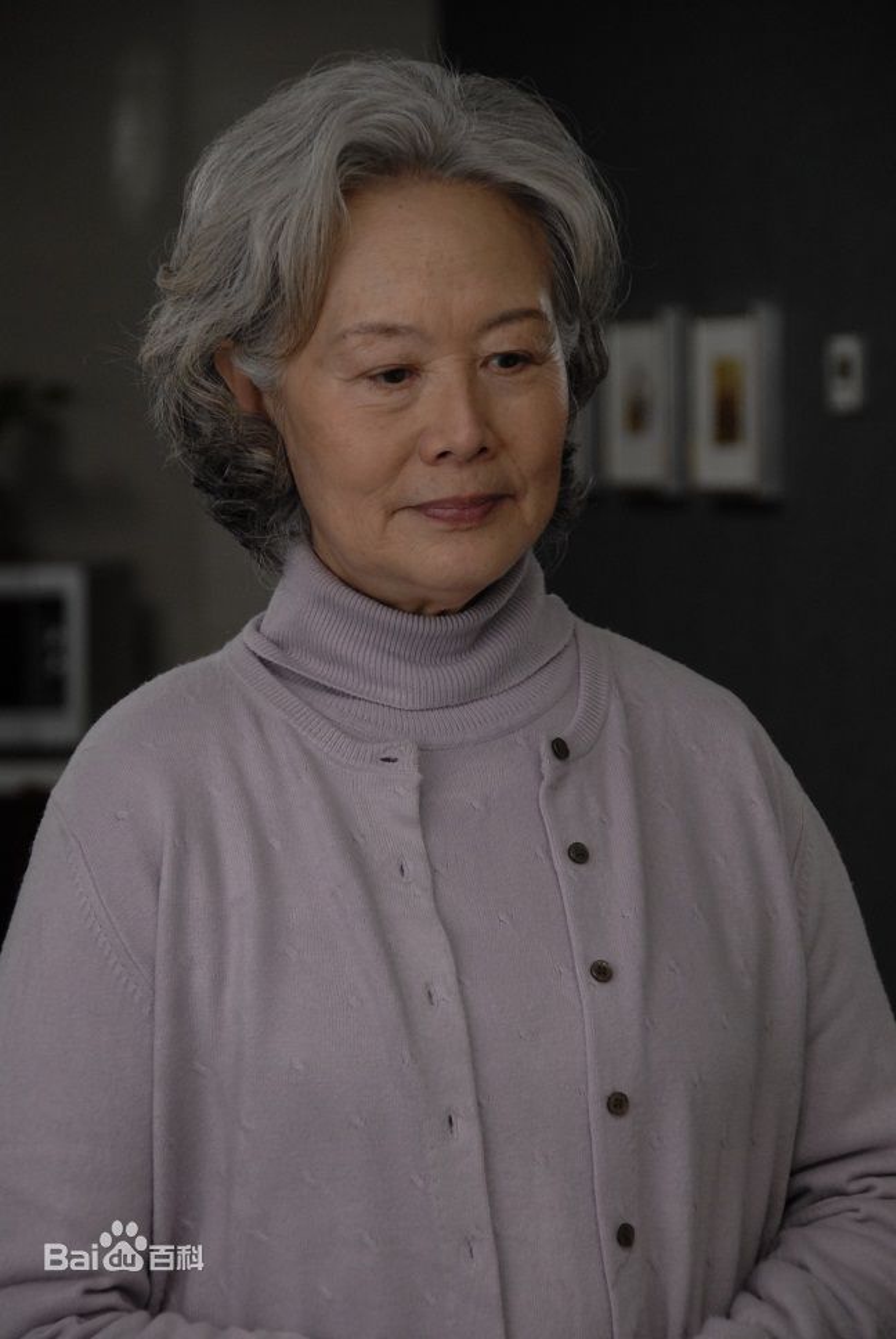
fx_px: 5863
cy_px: 670
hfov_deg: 8.7
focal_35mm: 158
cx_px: 448
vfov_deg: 13.0
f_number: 5.3
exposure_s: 1/50
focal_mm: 105
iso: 400
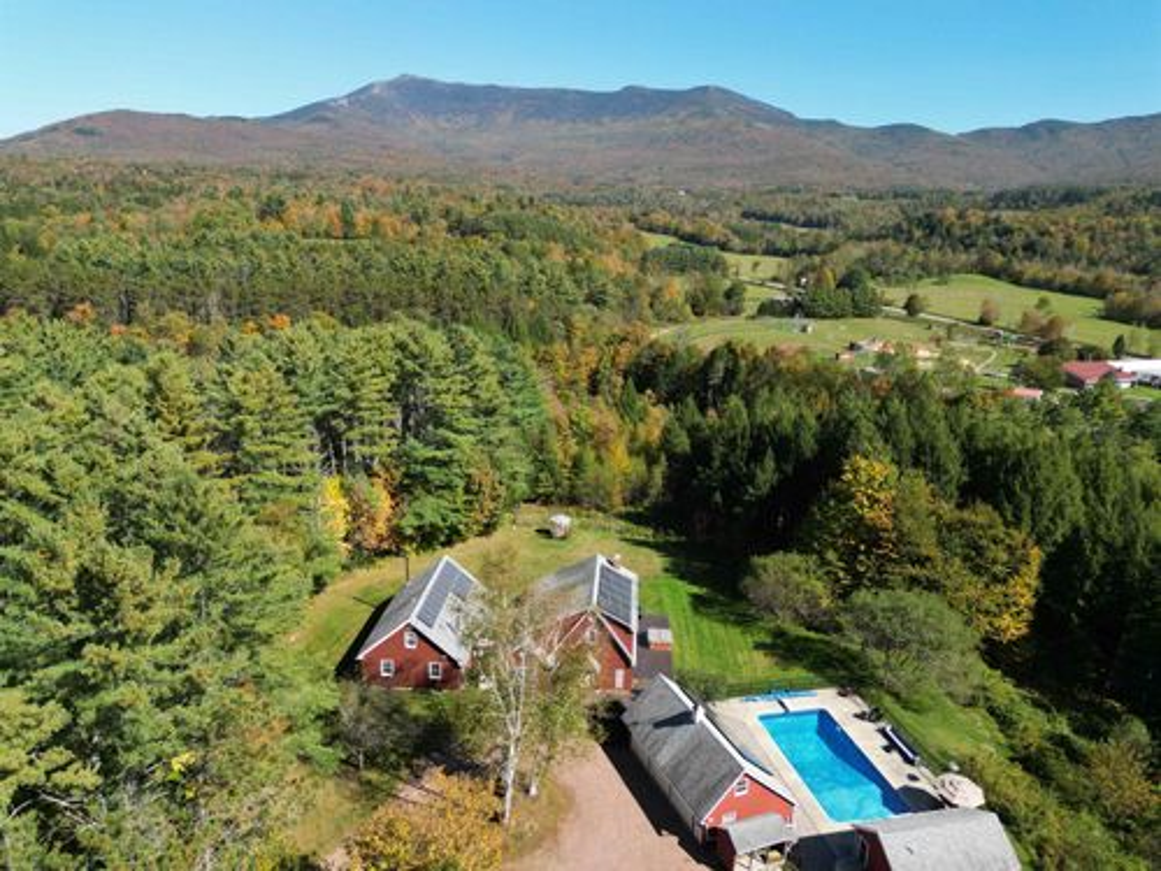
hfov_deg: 71.6
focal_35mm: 24
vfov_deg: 56.8
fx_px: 805
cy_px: 436
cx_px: 580
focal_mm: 6.72
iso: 110
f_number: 1.7
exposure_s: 1/2000
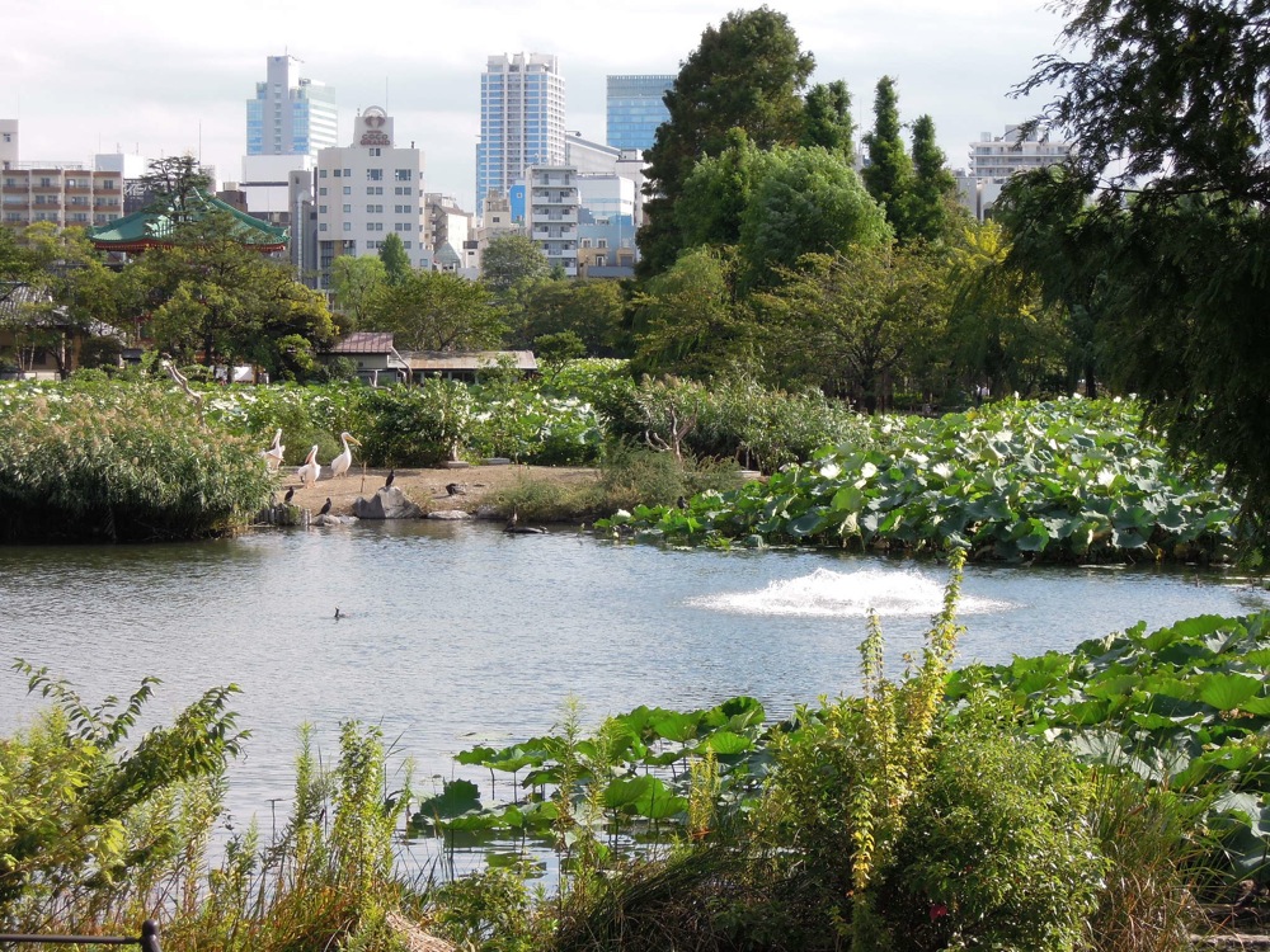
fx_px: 3119
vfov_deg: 17.4
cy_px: 476
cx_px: 635
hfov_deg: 23.0
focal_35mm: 85
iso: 160
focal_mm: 15.2
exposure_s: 1/400
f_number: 5
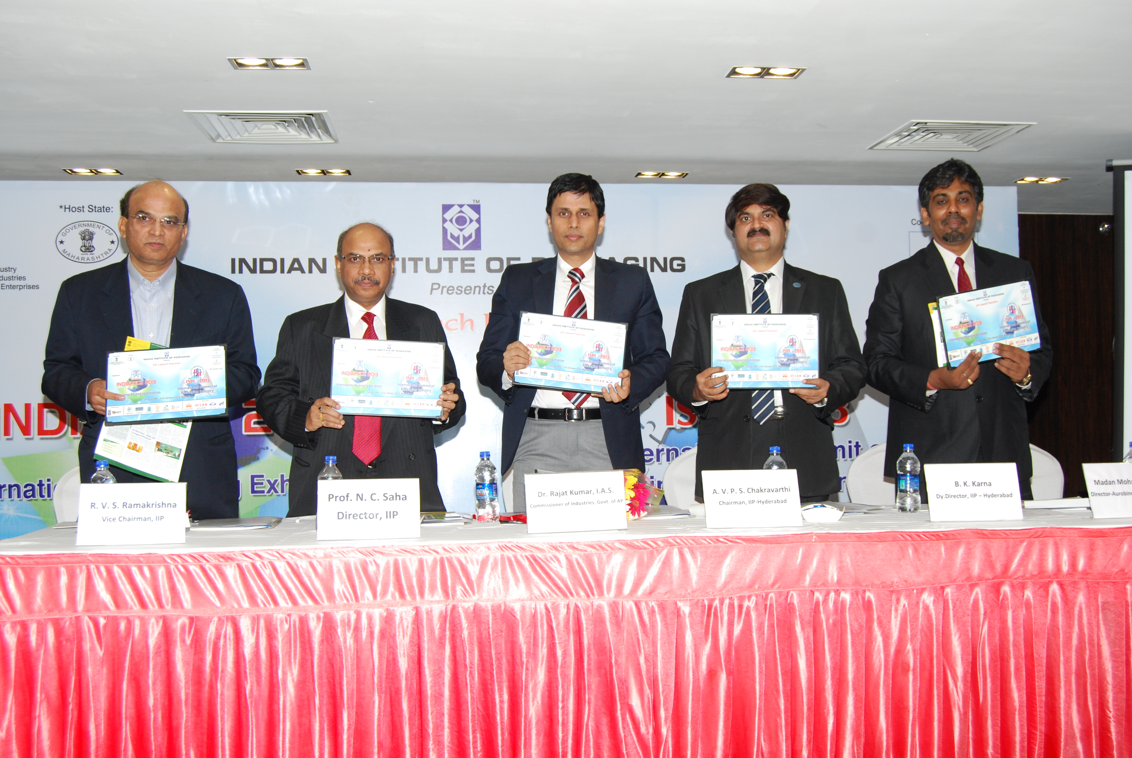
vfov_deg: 34.3
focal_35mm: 39
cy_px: 379
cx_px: 566
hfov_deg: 49.5
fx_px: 1228
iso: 400
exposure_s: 1/100
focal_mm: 26
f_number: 5
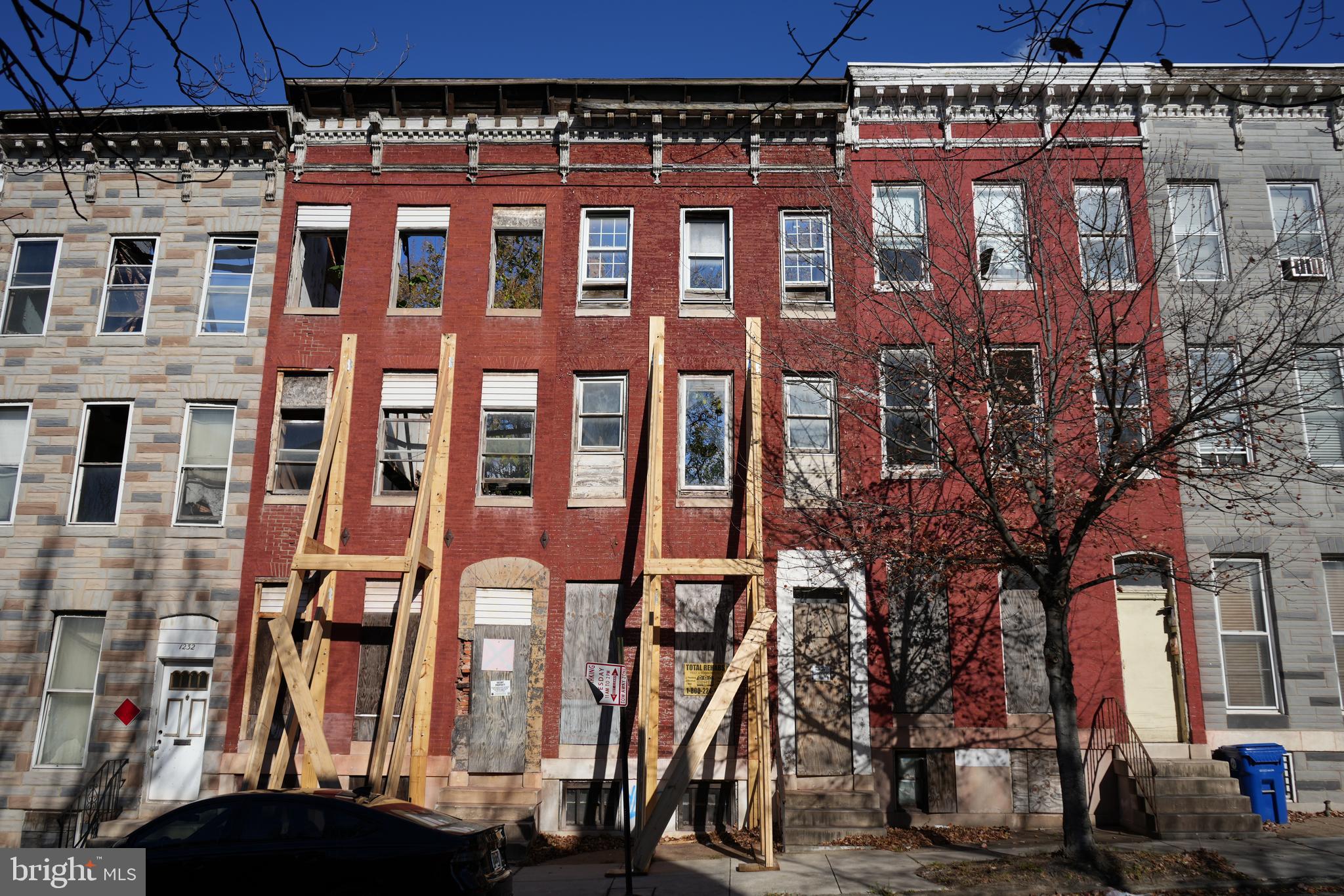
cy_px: 448
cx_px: 672
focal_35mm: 28
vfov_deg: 46.4
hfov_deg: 65.5
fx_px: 1045
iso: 100
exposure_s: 1/1000
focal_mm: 28
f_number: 5.6
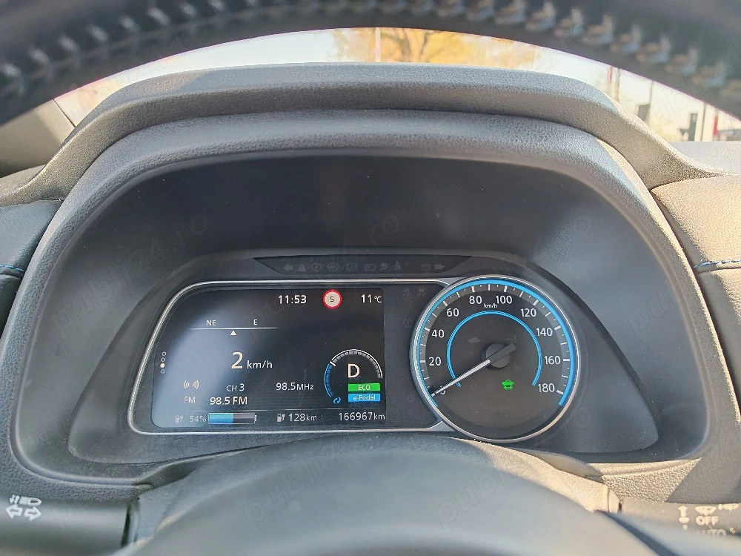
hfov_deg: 71.6
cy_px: 278
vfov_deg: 56.8
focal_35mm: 24
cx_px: 370
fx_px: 514
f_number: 2
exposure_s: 1/400
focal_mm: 6.83
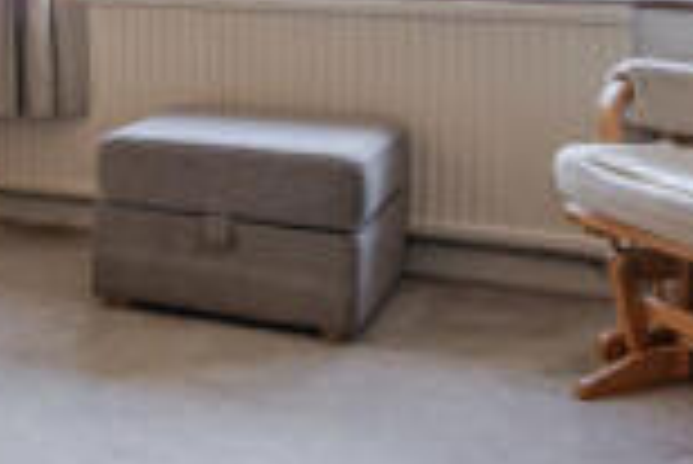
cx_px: 2
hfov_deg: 27.9
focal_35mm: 68
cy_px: -88
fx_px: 1310
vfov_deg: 19.0
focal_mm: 16
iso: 250
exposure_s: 1/30
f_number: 7.1
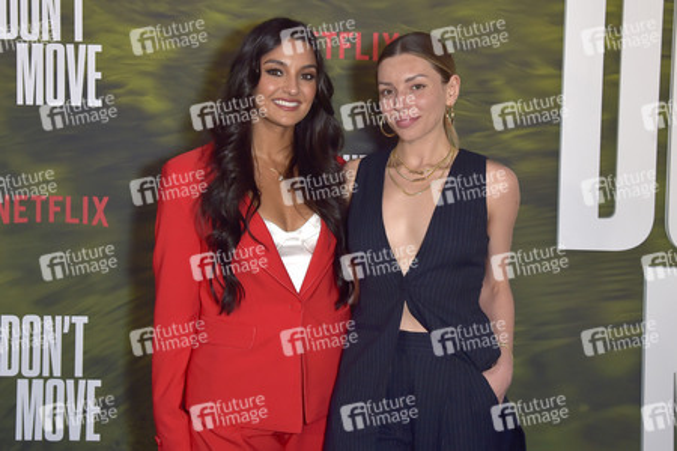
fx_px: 903
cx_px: 338
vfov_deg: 28.1
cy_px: 226
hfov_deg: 41.1
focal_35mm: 48
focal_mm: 48
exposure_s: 1/200
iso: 800
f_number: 6.3
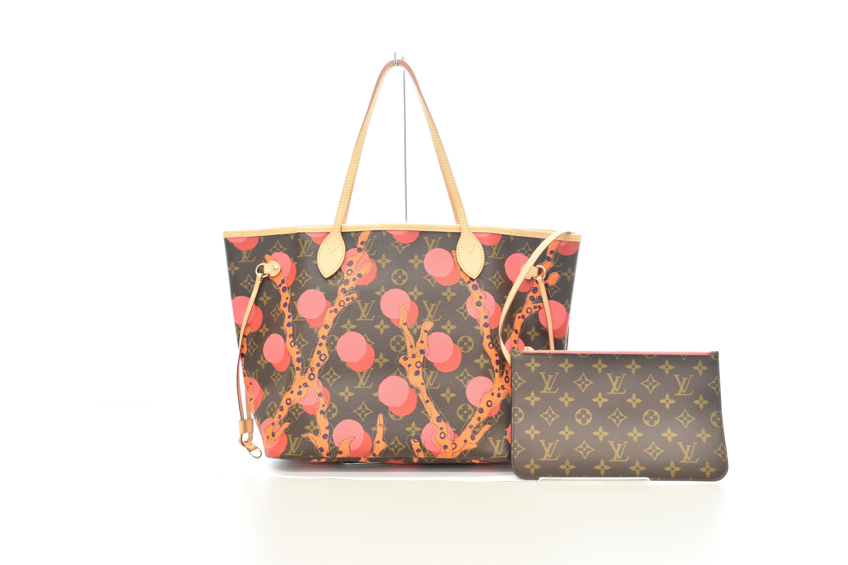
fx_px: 742
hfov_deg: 59.5
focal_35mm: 32
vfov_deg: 41.7
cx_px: 424
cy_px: 282
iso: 100
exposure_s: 1/2.5
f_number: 7.1
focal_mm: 21
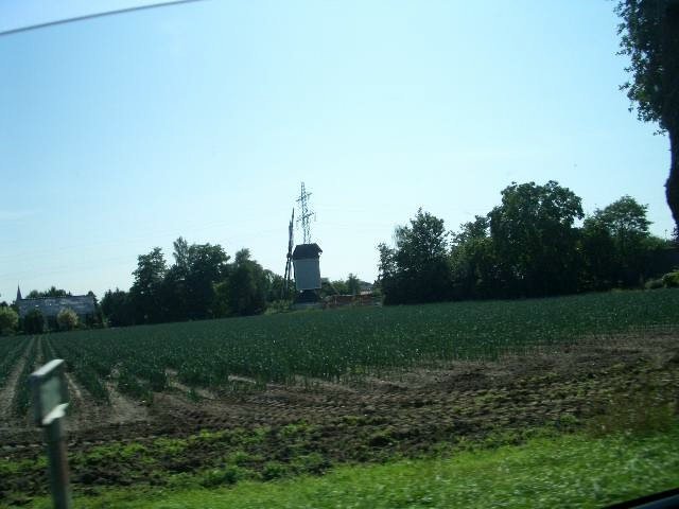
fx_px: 687
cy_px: 254
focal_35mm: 35
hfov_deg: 52.6
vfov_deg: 40.7
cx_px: 340
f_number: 4.3
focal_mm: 5.8
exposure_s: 1/640
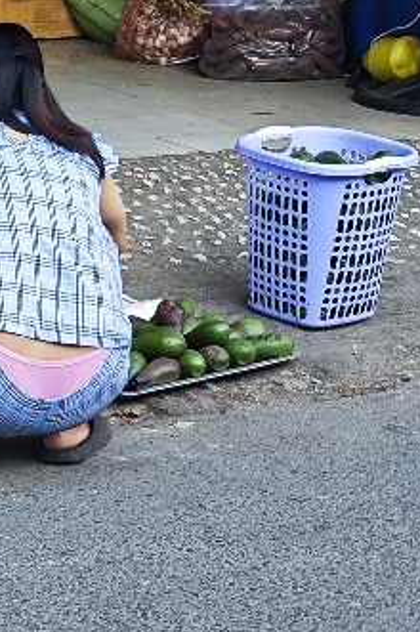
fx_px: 3016
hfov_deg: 7.9
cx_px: -28
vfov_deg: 11.9
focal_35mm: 172
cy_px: 448
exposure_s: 1/100
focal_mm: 7.06
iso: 64
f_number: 2
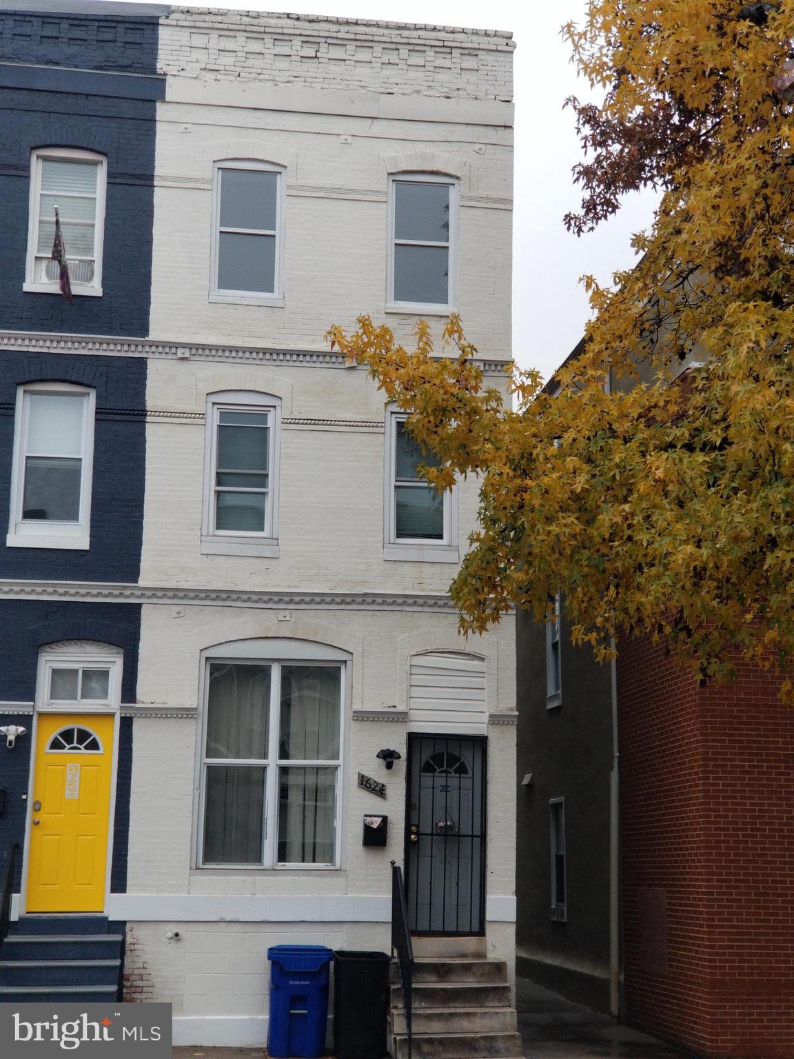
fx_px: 1590
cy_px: 530
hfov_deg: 28.0
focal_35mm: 52
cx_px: 397
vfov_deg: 36.8
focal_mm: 6
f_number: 2.4
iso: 40
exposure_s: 1/120
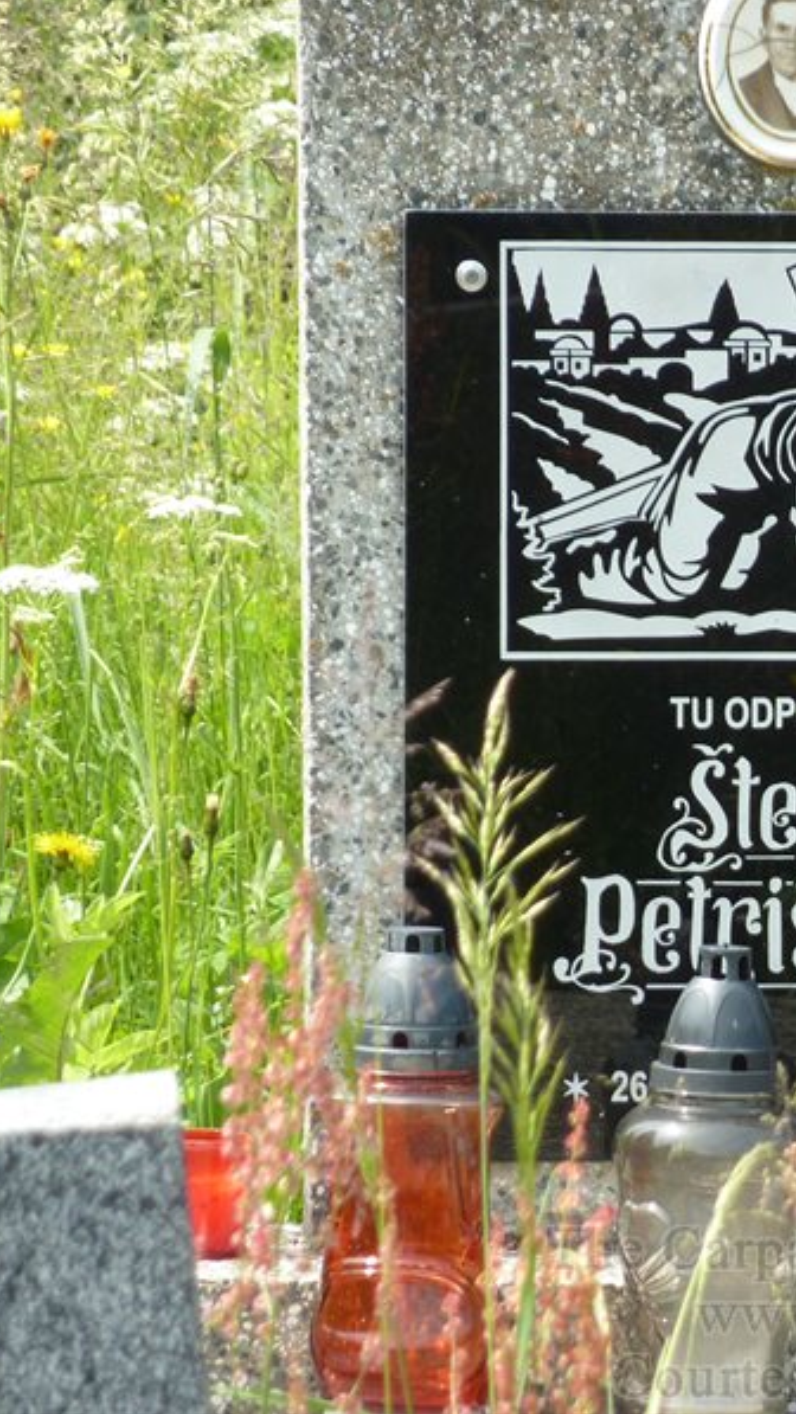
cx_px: 877
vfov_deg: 4.9
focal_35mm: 438
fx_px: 16428
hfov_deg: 2.8
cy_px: 706
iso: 80
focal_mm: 49.2
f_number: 4.9
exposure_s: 1/160
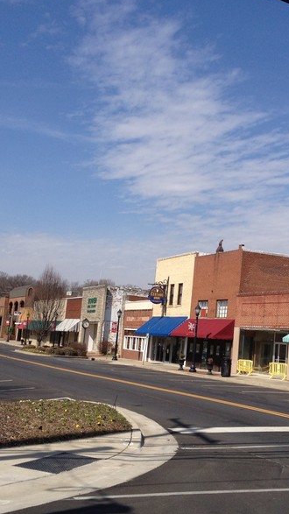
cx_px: 196
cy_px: 252
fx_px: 709
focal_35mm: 52
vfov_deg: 39.9
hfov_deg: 22.9
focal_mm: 4.28
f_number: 2.4
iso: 50
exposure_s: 1/2123
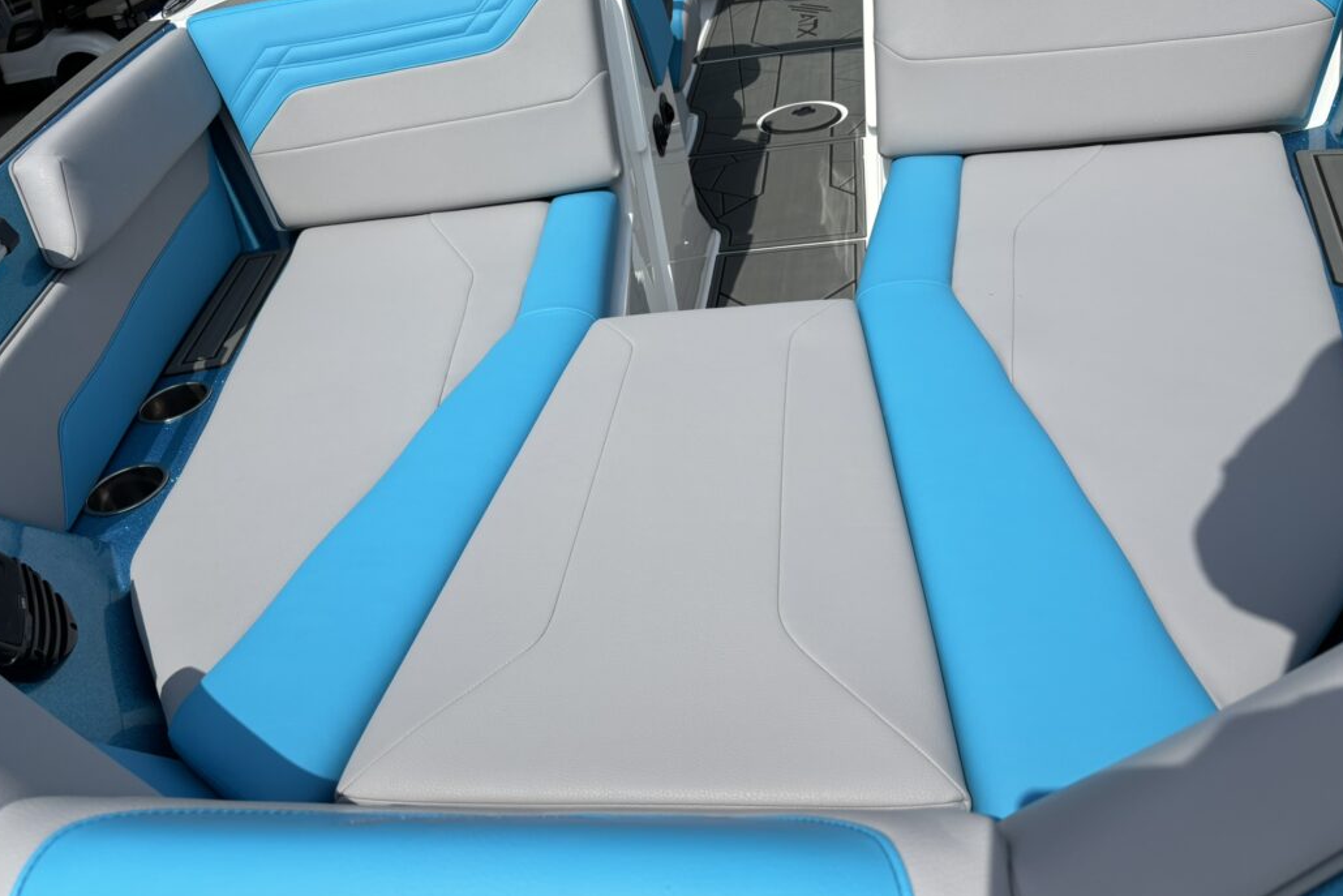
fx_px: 1045
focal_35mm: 28
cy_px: 434
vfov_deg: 46.4
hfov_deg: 65.5
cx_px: 659
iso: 50
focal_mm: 5.96
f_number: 1.6
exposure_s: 1/7194
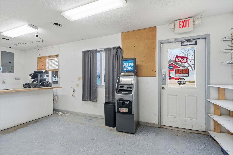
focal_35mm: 16
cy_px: 78
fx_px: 104
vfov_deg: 73.7
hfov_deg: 96.7
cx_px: 116
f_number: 10
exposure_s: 1/80
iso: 400
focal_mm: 16
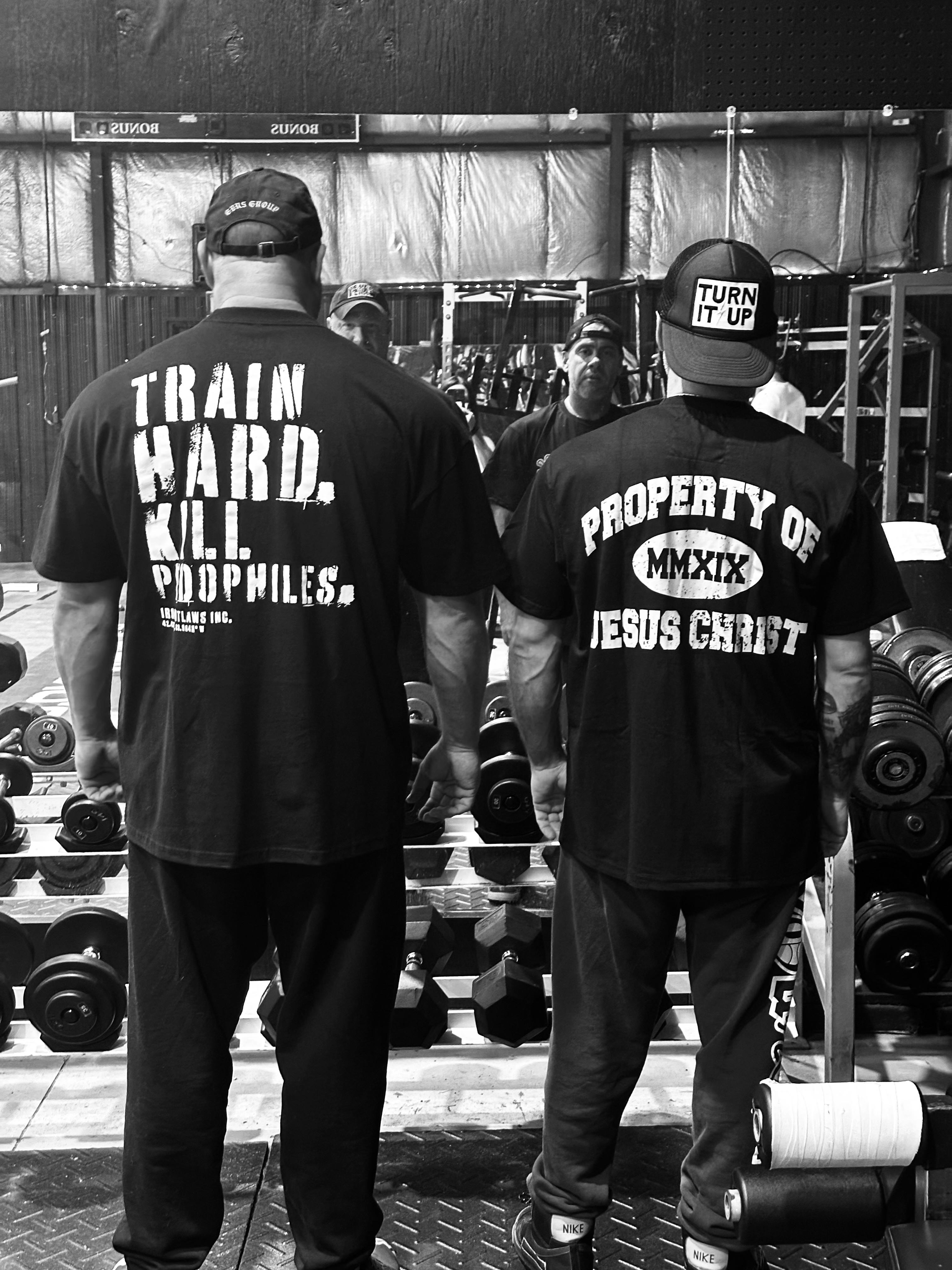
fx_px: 1760
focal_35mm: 48
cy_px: 635
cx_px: 476
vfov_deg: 39.7
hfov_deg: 30.3
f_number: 1.78
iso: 500
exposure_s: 1/30
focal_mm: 6.86
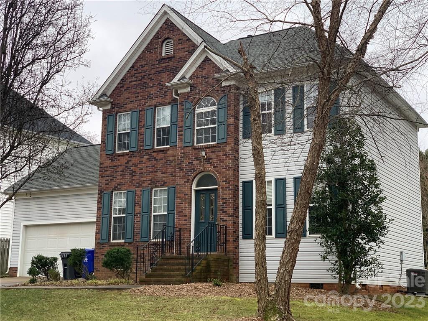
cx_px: 214
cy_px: 160
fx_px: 643
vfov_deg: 28.0
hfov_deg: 36.8
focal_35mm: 52
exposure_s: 1/122
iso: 50
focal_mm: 6
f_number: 2.4
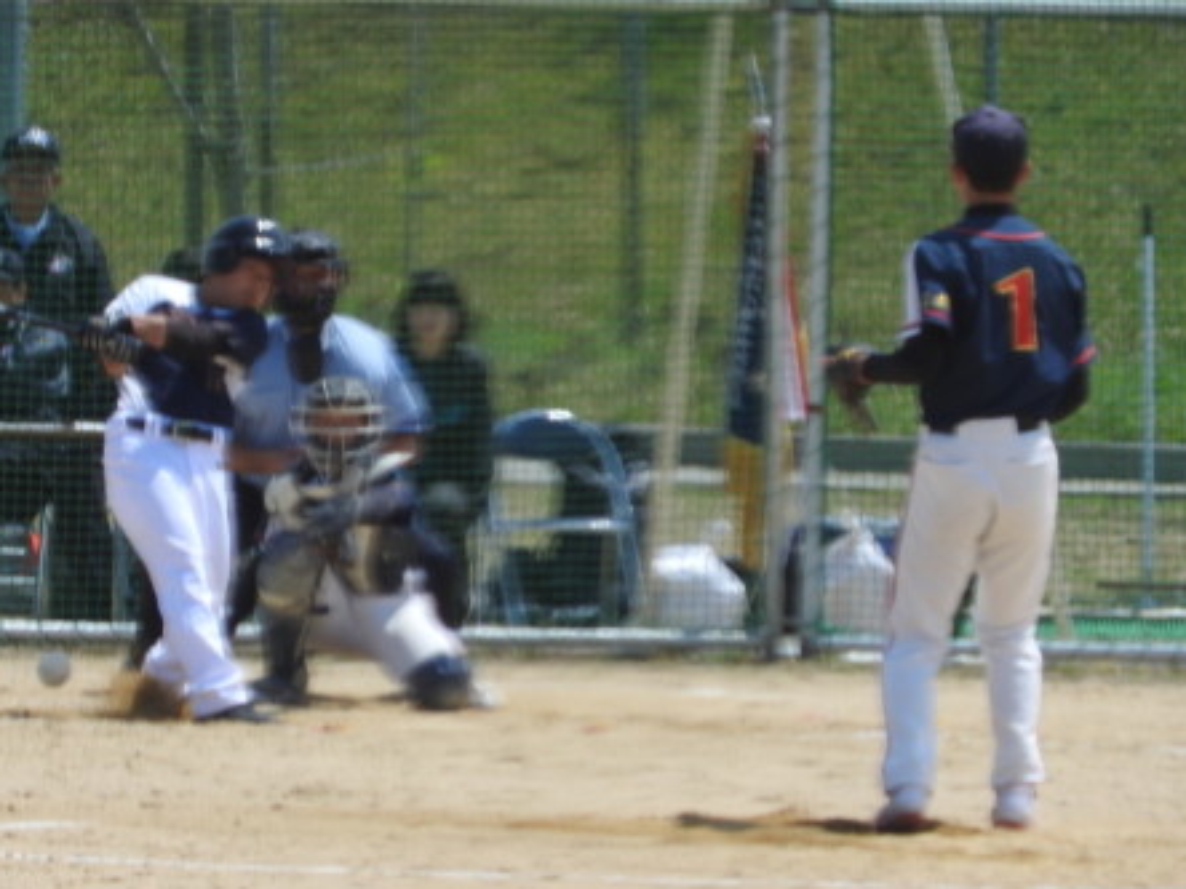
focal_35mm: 810
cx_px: 500
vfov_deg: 1.8
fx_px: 27752
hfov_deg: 2.4
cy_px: 473
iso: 100
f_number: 5.6
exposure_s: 1/640
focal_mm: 107.5
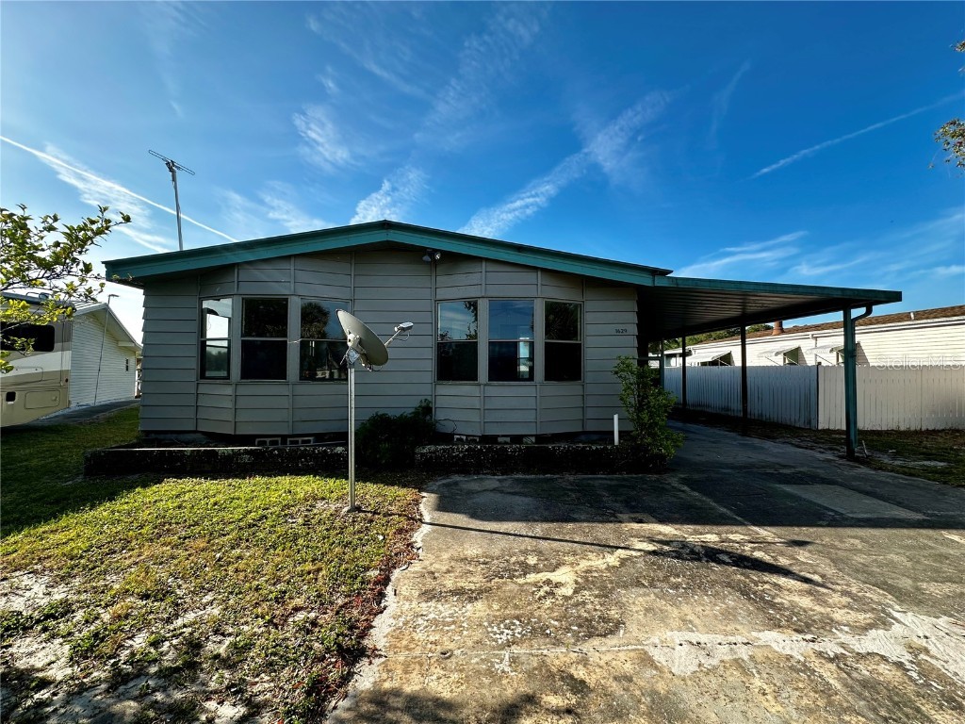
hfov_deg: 102.1
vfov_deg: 85.7
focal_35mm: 14
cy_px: 362
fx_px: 390
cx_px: 482
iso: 40
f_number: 2.2
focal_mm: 2.22
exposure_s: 1/564
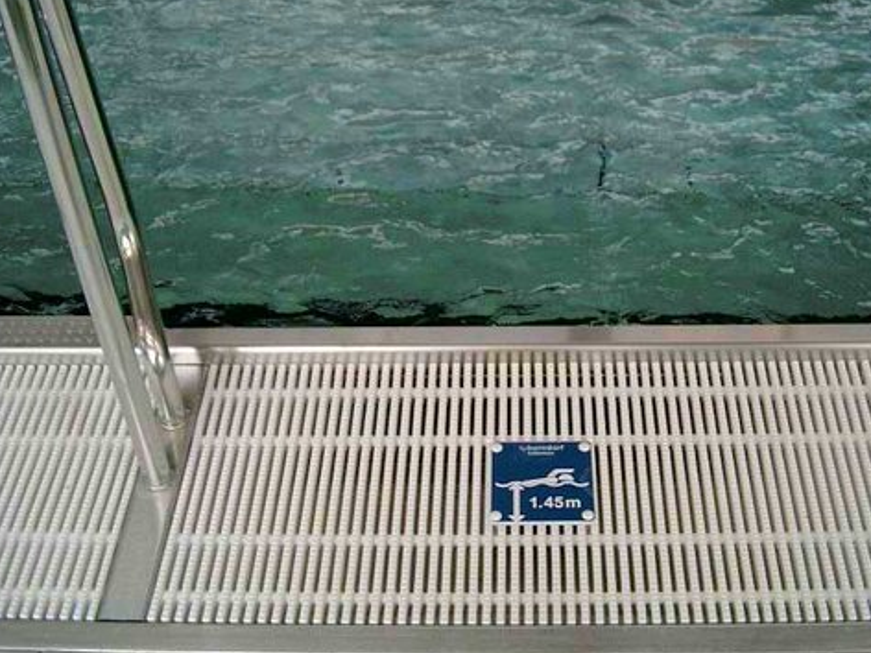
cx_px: 507
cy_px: 306
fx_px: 1183
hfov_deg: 40.3
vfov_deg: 30.9
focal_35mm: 47
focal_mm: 7.6
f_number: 2.6
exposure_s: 1/50
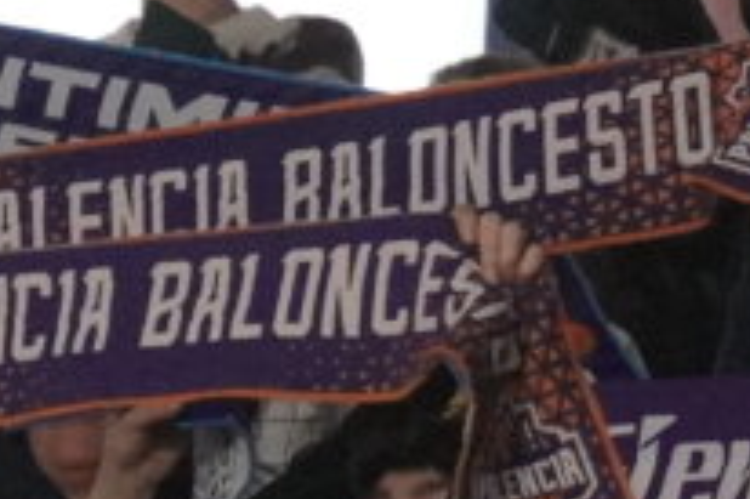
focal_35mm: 1536
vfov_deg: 0.9
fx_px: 31976
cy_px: 647
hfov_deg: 1.3
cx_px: -11
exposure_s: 1/320
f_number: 6.3
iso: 6400
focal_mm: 165
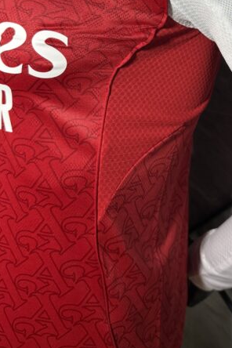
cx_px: 195
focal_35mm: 45
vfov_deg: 41.3
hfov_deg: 29.0
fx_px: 435
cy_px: 57
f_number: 1.78
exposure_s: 1/121
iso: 200
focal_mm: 6.76
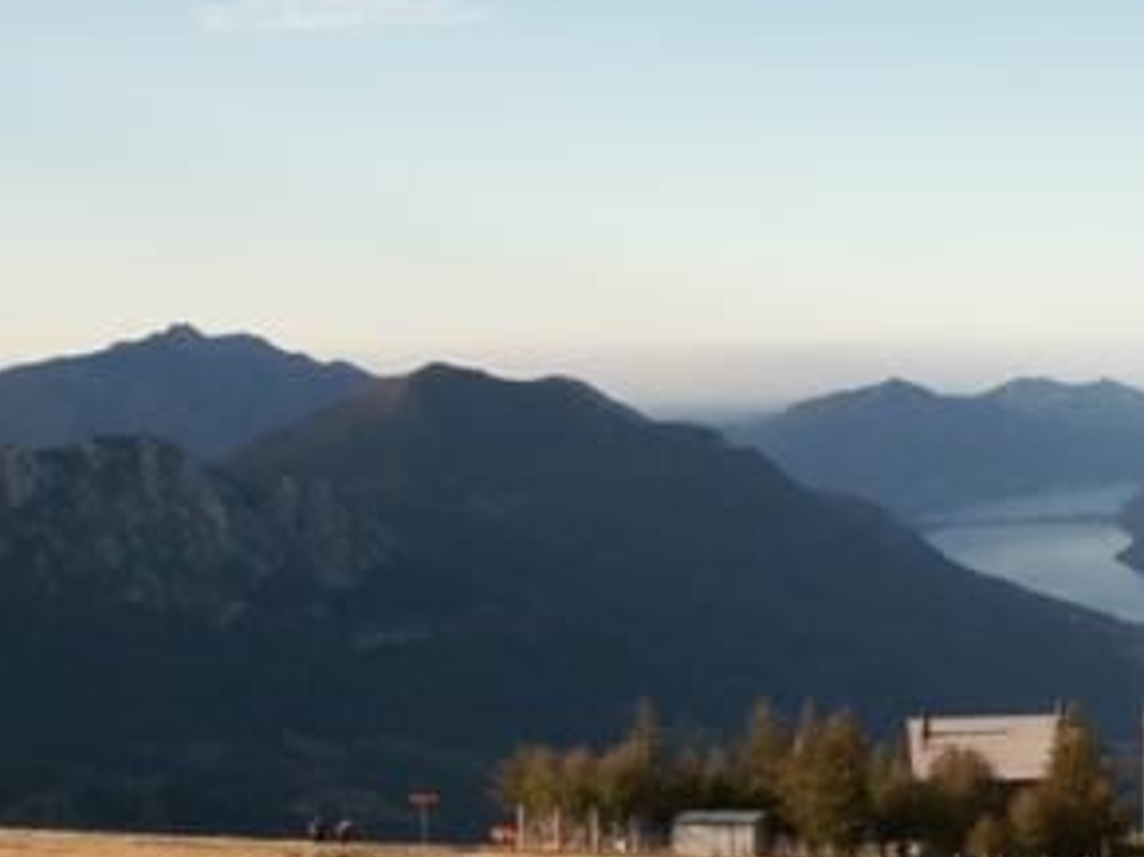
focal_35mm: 77
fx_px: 2544
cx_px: 1069
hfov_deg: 24.5
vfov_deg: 18.9
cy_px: 696
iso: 50
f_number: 5.6
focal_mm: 5.86
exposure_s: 1/160
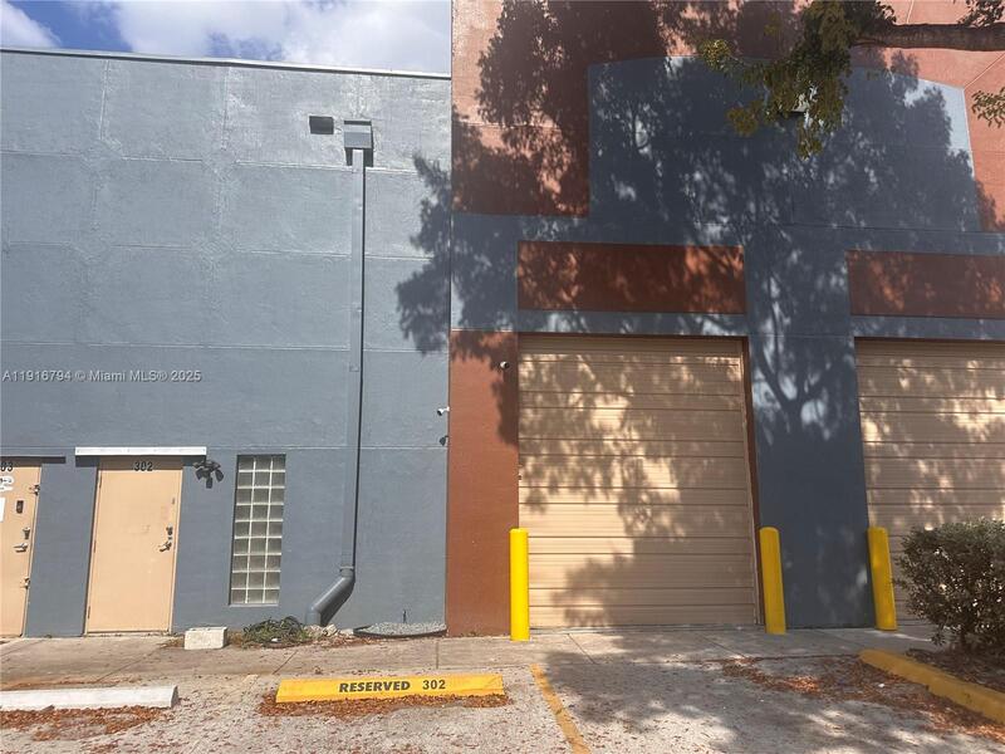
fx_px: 697
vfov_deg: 56.8
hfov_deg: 71.6
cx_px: 502
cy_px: 377
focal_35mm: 24
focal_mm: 6.86
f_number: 1.78
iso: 80
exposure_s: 1/5263
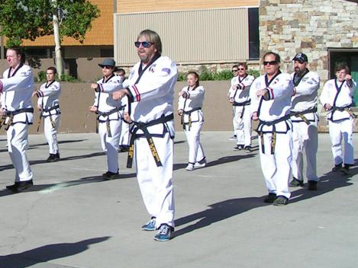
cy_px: 84
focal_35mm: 83
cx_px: 6
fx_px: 859
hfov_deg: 22.7
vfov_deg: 17.7
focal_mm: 5.8
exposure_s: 1/640
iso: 50
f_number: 5.6
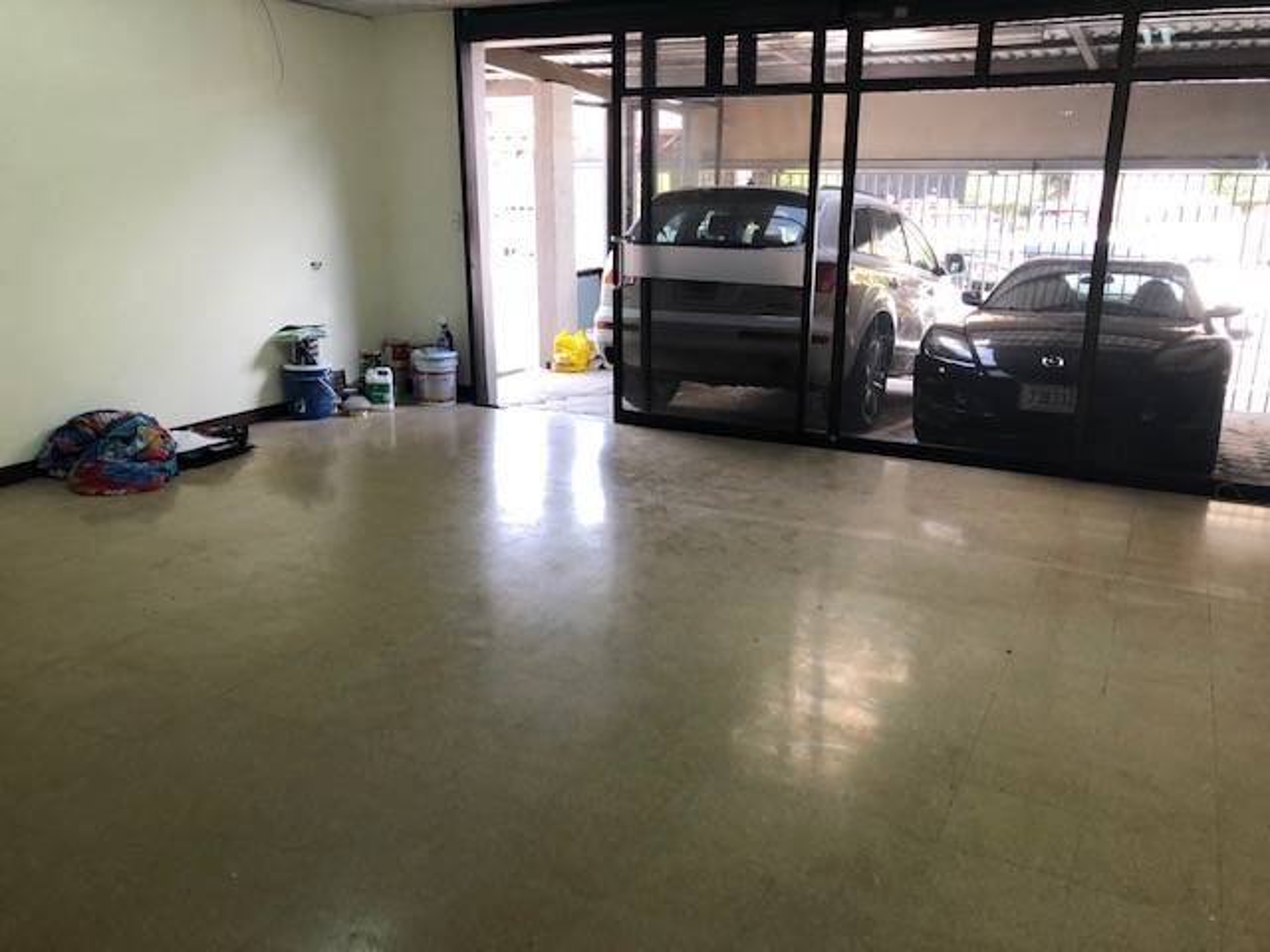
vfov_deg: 49.7
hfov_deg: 63.4
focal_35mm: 28
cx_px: 635
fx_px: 1027
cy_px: 476
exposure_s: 1/30
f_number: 1.8
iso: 25
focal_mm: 3.99
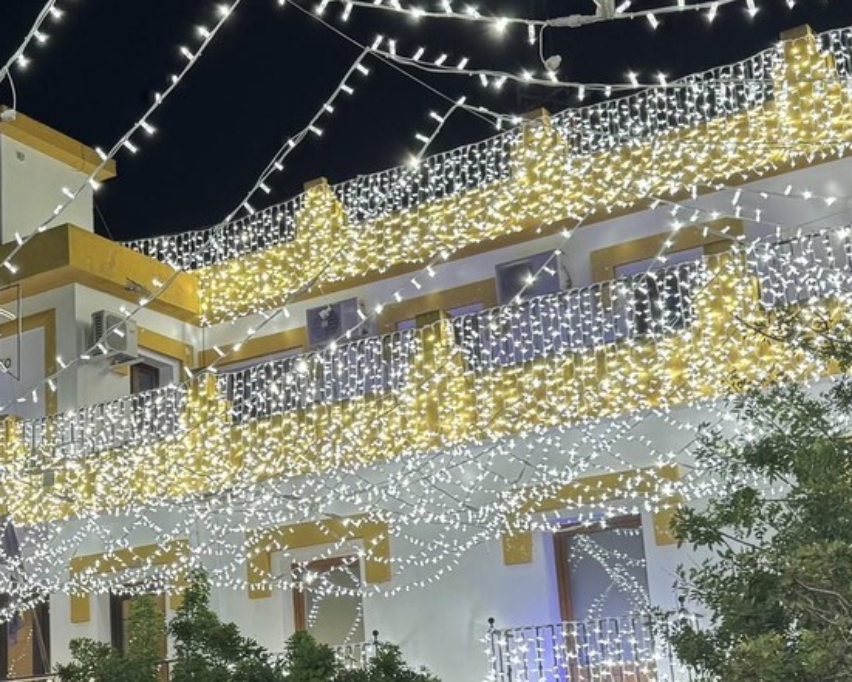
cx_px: 2
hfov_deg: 26.4
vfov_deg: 22.4
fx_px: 1715
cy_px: 469
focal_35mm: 68
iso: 125
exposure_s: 1/50
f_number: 1.78
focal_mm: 6.76
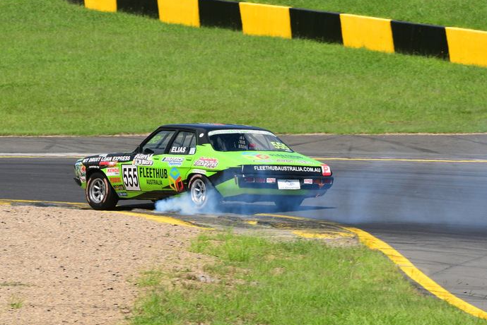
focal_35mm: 453
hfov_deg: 4.5
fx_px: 6130
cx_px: 225
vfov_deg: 3.0
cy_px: 151
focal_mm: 260
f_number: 13
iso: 400
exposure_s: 1/500
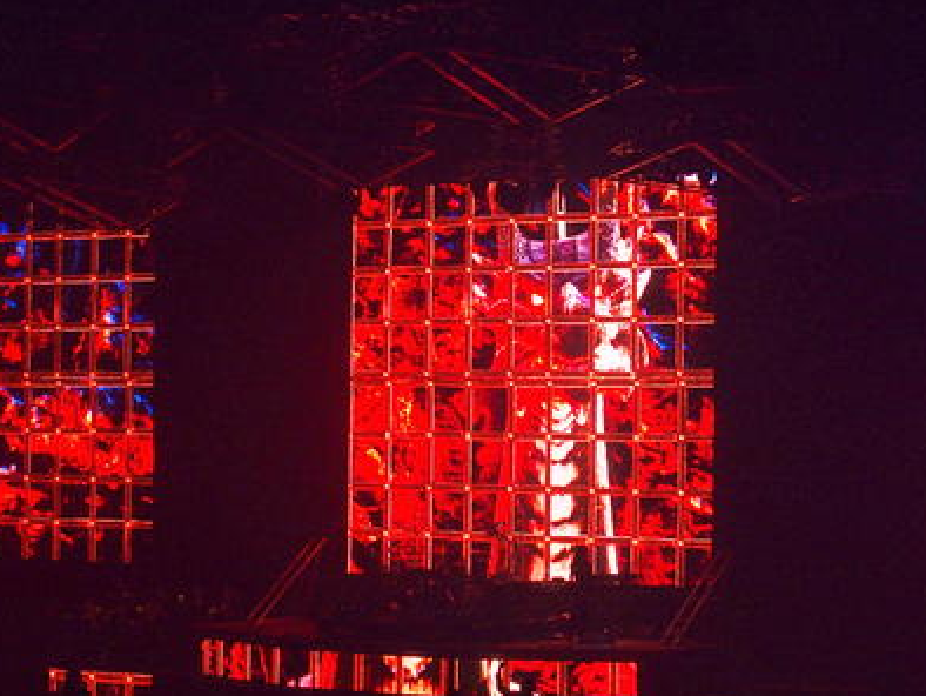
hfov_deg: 20.2
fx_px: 2596
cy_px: 317
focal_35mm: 97
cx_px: 512
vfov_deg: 15.3
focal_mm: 17.8
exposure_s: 1/80
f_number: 2.8
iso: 400
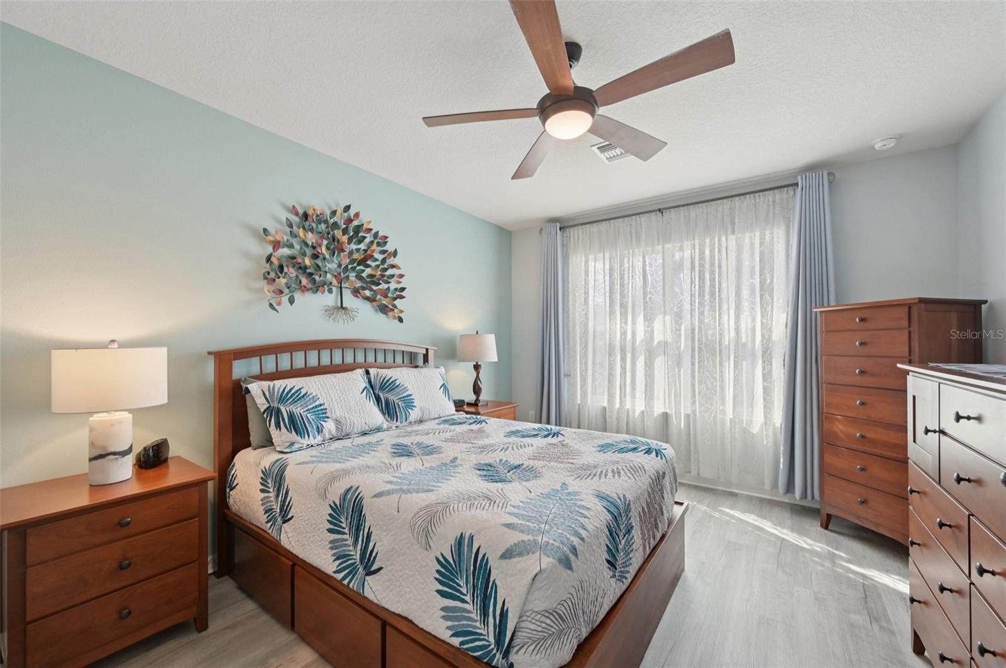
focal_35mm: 14
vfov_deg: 81.1
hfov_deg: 104.3
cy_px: 334
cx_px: 503
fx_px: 391
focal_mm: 14
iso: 400
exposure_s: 1/80
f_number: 8
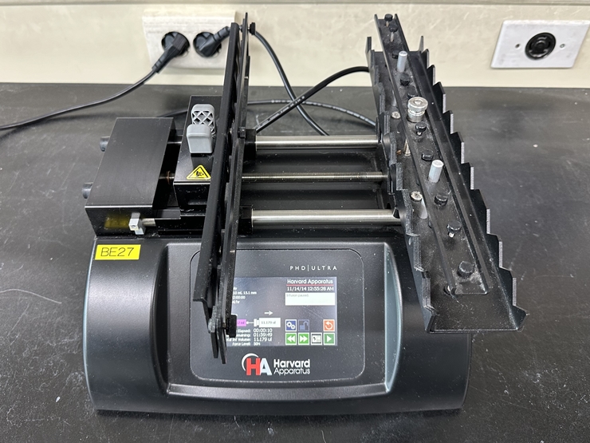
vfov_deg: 56.8
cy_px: 222
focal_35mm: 24
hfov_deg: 71.6
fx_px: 409
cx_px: 295
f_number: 1.78
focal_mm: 6.86
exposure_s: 1/60
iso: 160
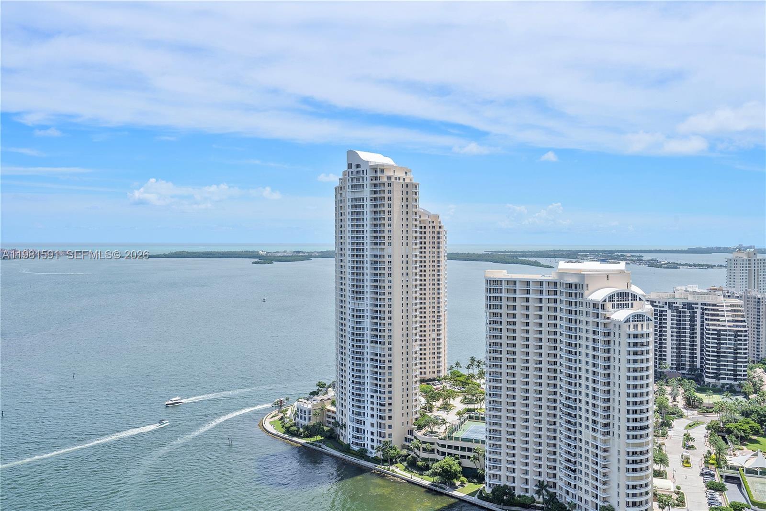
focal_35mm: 29
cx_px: 383
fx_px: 617
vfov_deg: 44.9
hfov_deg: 63.7
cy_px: 256
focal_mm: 29
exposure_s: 1/250
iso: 100
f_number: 10
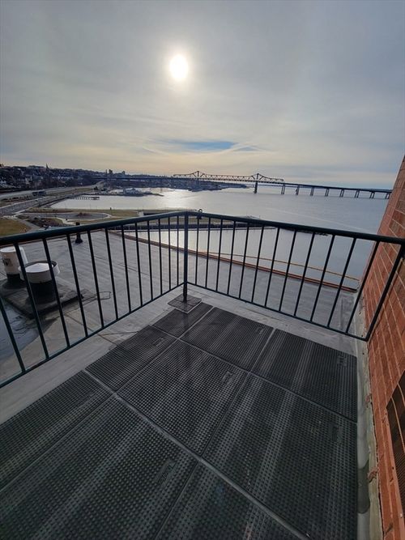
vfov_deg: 106.2
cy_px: 270
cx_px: 202
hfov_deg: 89.9
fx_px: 203
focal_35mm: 13
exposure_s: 1/2417
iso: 50
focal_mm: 2.2
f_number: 2.2
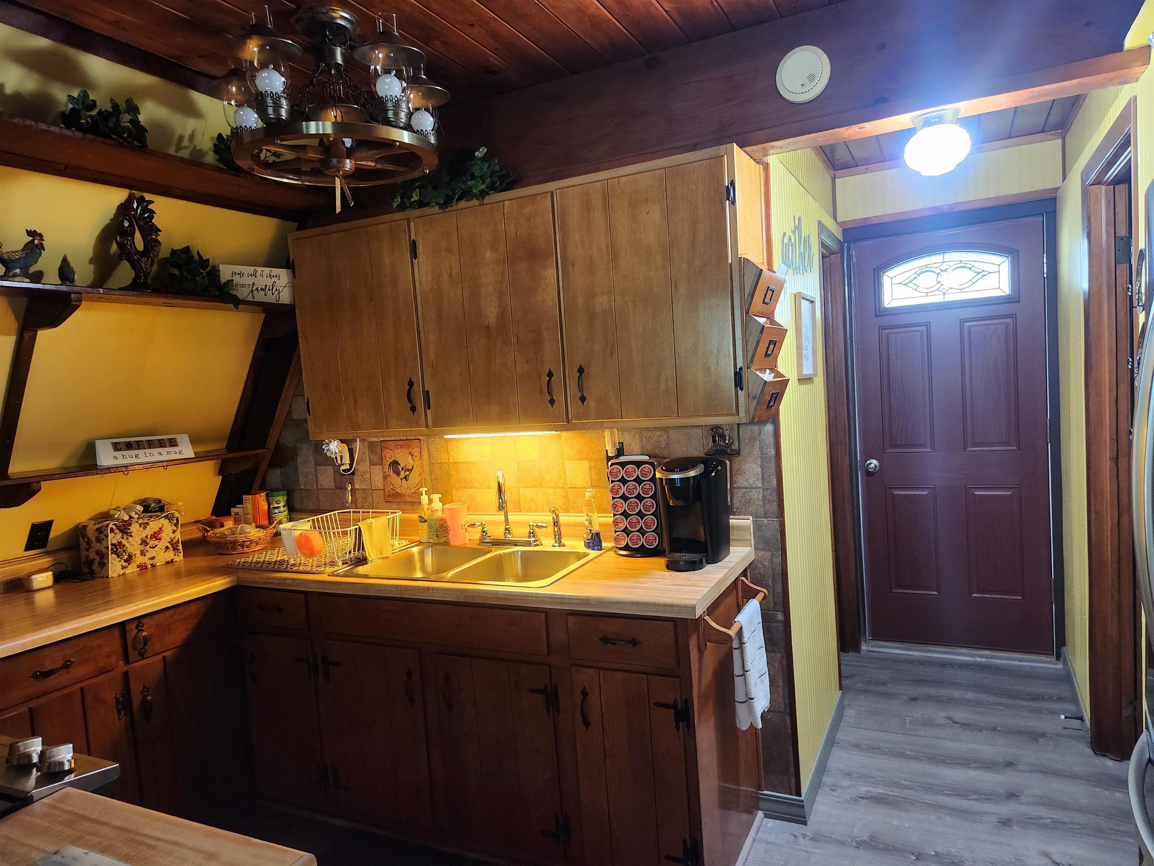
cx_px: 577
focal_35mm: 23
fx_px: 767
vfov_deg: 58.9
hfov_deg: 73.9
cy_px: 433
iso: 640
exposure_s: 1/40
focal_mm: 5.4
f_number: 1.8
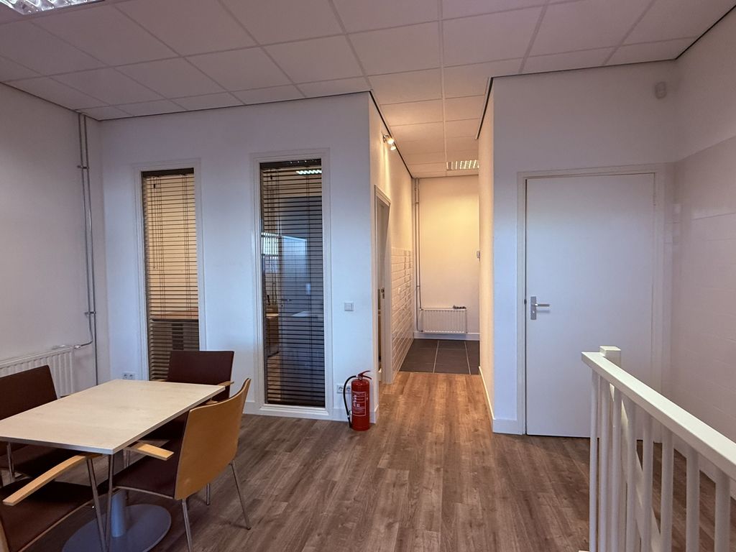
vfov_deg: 85.7
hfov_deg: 102.1
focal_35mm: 14
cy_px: 276
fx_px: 298
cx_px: 368
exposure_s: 1/100
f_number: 2.2
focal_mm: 2.22
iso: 320
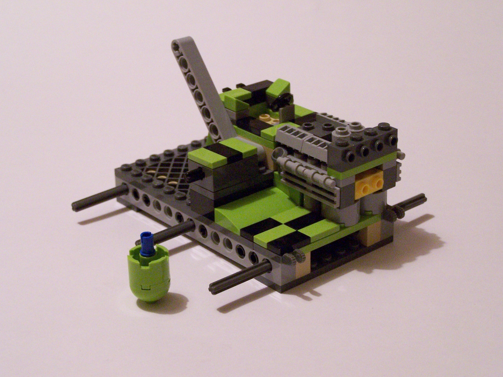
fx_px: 1090
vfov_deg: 19.6
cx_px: 252
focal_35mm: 75
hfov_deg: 26.0
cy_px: 188
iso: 400
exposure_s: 1/20
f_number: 3.2
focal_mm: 12.4
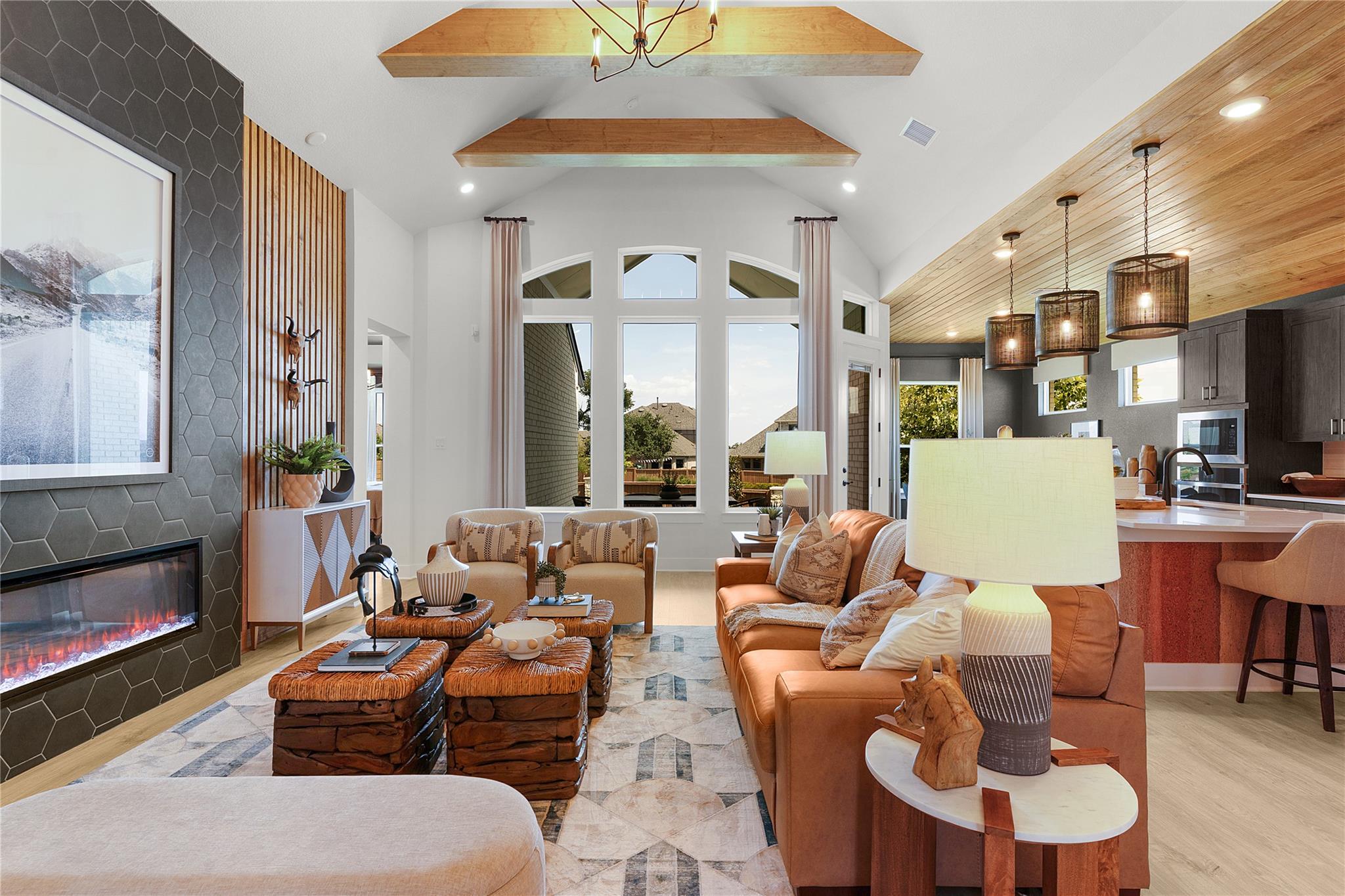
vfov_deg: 70.4
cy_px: 448
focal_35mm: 17
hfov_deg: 93.3
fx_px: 635
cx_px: 672
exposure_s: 1/6
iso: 100
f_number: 9
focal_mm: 17
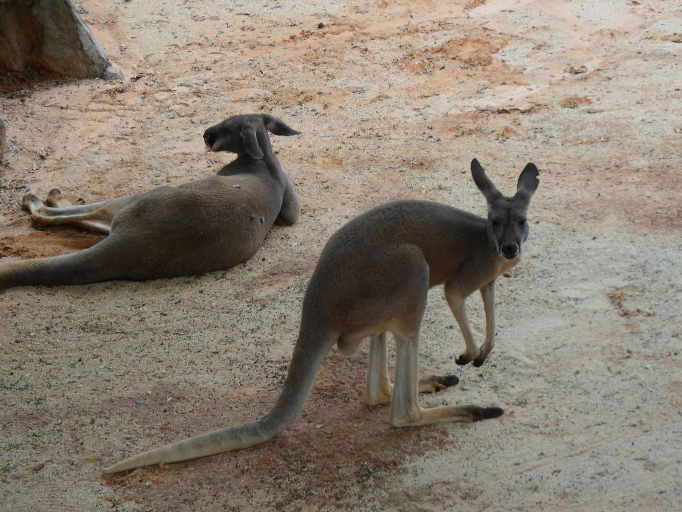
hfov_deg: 16.8
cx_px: 313
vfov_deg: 12.7
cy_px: 242
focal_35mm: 117
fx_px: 2305
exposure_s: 1/60
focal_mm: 17.7
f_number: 5.3
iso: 80
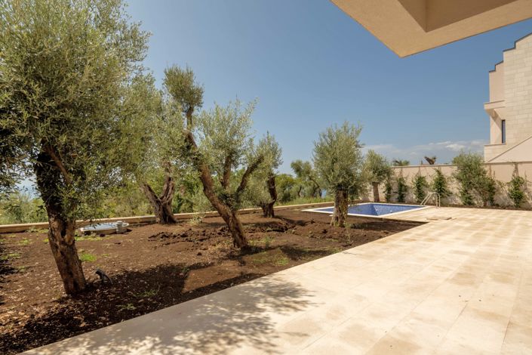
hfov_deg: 86.9
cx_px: 266
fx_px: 281
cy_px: 178
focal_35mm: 19
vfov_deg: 64.6
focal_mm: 19
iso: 320
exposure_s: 1/1250
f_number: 10
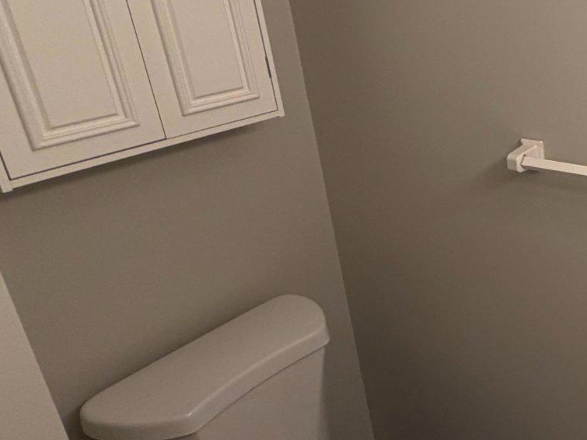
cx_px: 670
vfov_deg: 37.5
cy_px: 171
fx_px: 644
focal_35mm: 38
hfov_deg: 38.8
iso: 250
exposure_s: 1/120
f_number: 2.2
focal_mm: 2.22
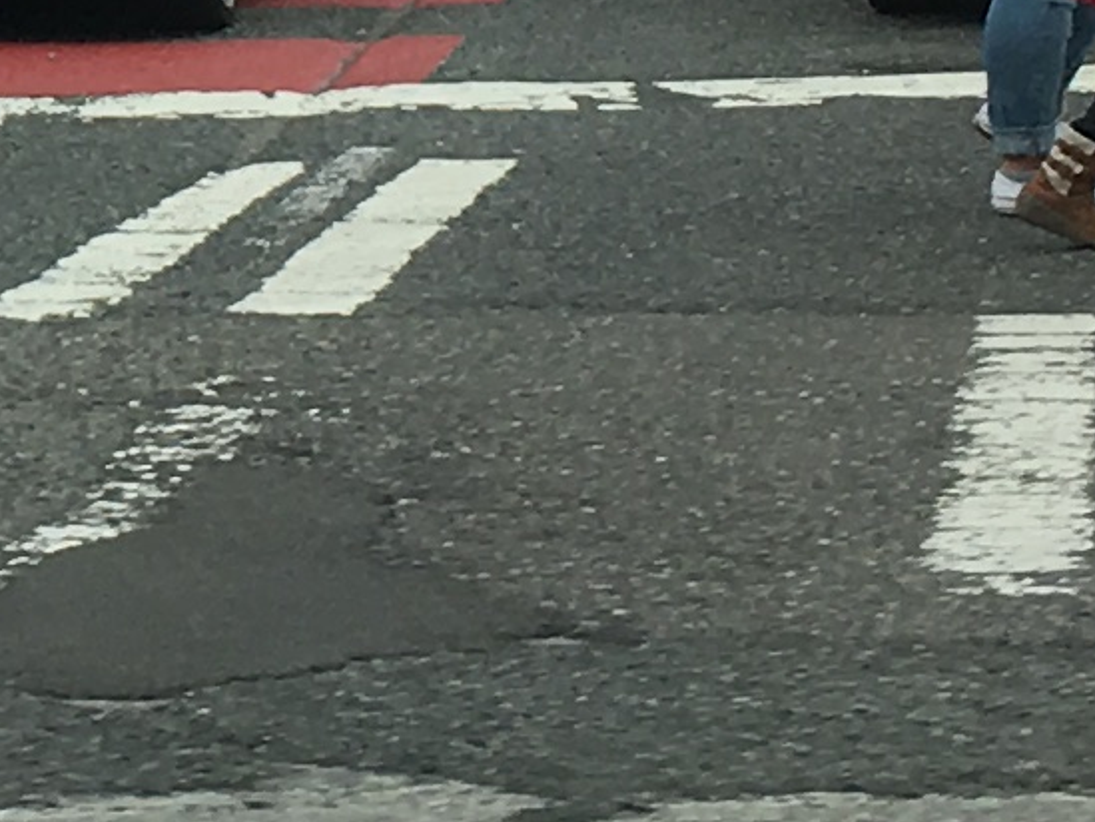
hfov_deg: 8.8
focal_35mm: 213
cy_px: -966
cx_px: -989
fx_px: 6739
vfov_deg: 6.7
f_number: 2.2
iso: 25
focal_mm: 4.15
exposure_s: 1/553
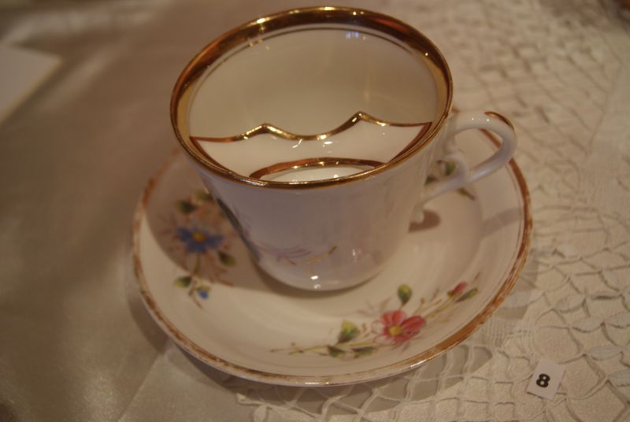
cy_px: 211
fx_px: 789
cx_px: 315
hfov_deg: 43.5
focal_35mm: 45
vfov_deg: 30.0
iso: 400
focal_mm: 30
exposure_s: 1/8
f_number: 4.5
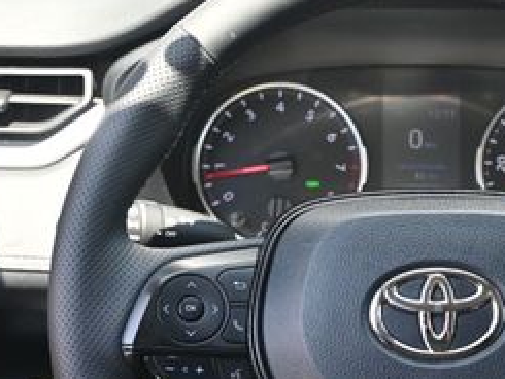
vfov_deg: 14.7
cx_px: 435
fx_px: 1458
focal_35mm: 100
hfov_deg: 19.4
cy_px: 319
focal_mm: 26.5
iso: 450
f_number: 4.5
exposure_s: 1/125
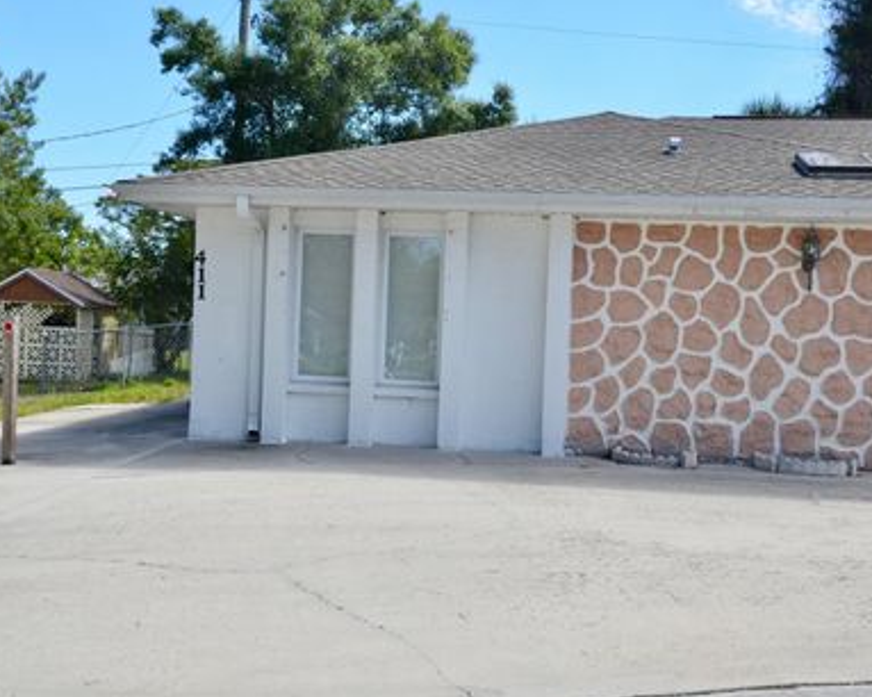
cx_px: 405
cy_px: 334
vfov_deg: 34.1
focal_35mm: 44
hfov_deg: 42.0
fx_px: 1135
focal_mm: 24
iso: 125
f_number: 8
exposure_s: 1/250
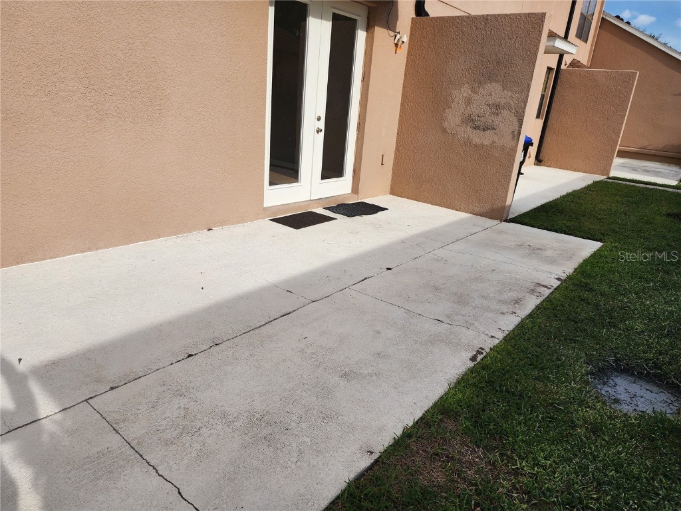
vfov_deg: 58.9
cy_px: 256
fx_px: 452
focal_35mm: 23
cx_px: 340
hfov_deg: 73.9
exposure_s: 1/1402
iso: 12
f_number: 1.8
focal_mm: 6.4
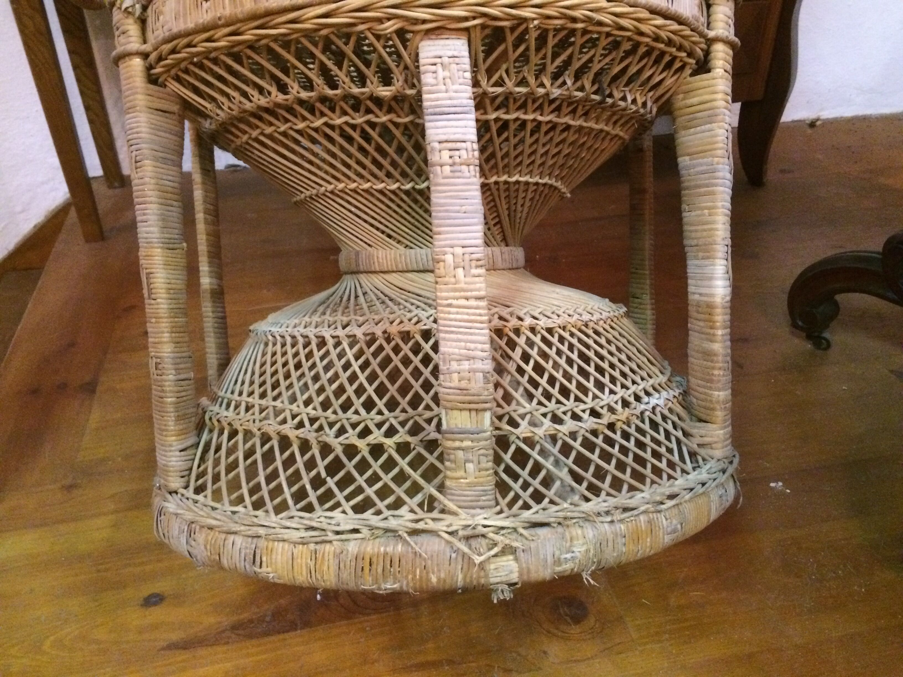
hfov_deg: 61.7
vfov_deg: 48.2
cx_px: 452
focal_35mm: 29
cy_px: 338
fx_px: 756
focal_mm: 4.15
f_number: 2.2
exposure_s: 1/17
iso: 400
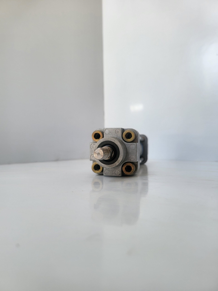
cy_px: 146
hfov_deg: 56.8
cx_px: 109
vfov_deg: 71.6
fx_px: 202
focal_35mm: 24
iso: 40
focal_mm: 5
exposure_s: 1/450
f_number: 1.8
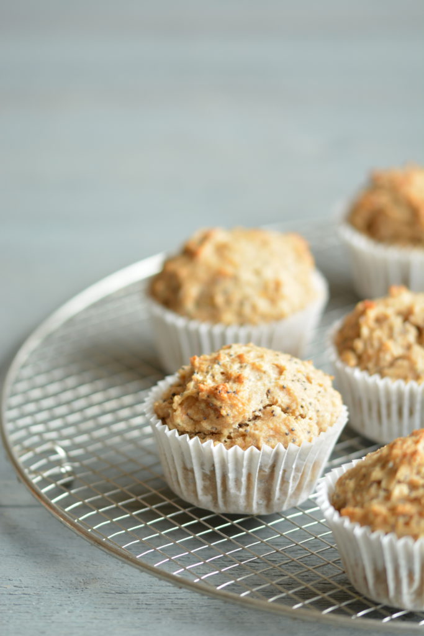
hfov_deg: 8.7
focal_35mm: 158
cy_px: 318
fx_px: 2781
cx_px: 212
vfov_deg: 13.0
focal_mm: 105
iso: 200
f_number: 3.2
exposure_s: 1/30
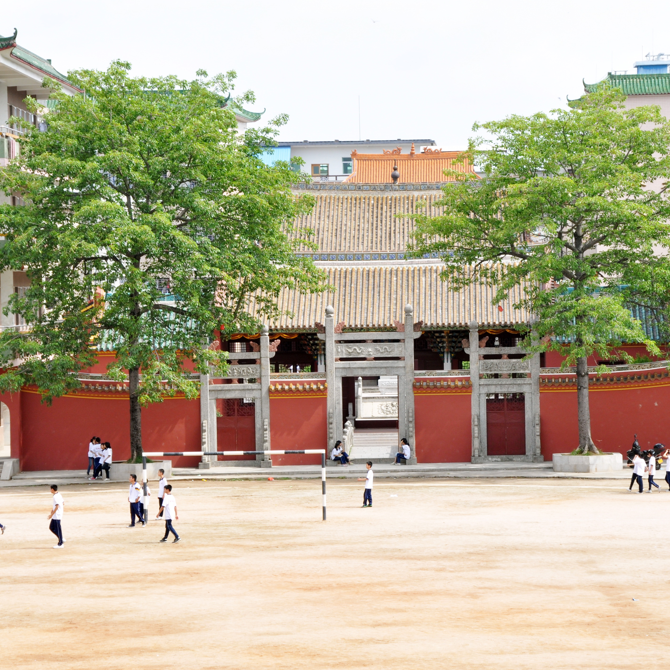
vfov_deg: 12.9
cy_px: 335
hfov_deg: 12.9
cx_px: 388
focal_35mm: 135
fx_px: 2956
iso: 200
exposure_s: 1/125
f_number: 11
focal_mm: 70
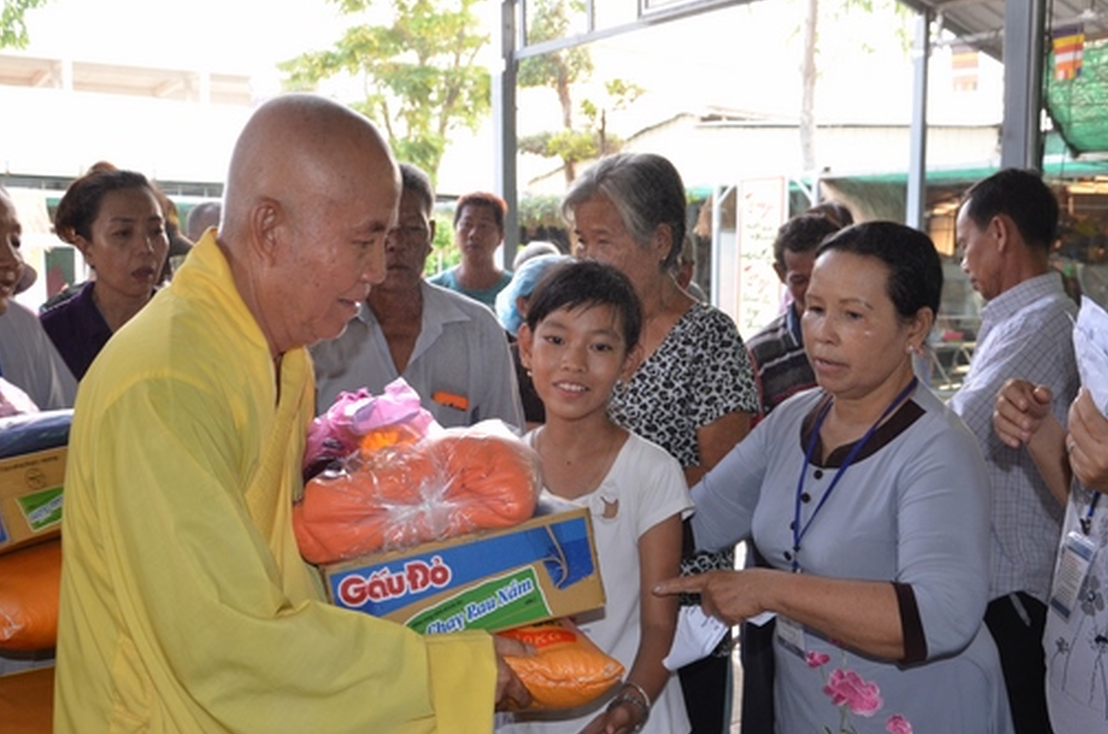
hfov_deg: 47.9
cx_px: 558
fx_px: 1249
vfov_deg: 32.6
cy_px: 460
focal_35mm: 41
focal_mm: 21
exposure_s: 1/60
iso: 640
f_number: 4.5
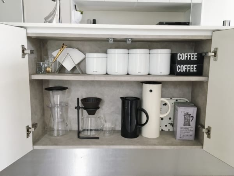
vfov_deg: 48.2
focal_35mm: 29
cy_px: 88
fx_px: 196
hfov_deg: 61.7
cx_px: 117
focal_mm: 4.15
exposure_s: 1/30
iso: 80
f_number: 2.2
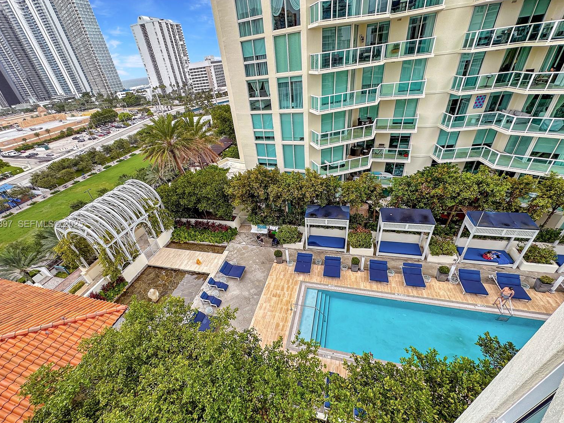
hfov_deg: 98.1
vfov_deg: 81.7
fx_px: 244
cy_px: 225
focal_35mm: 15
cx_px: 268
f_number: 2.2
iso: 40
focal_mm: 2.22
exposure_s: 1/479
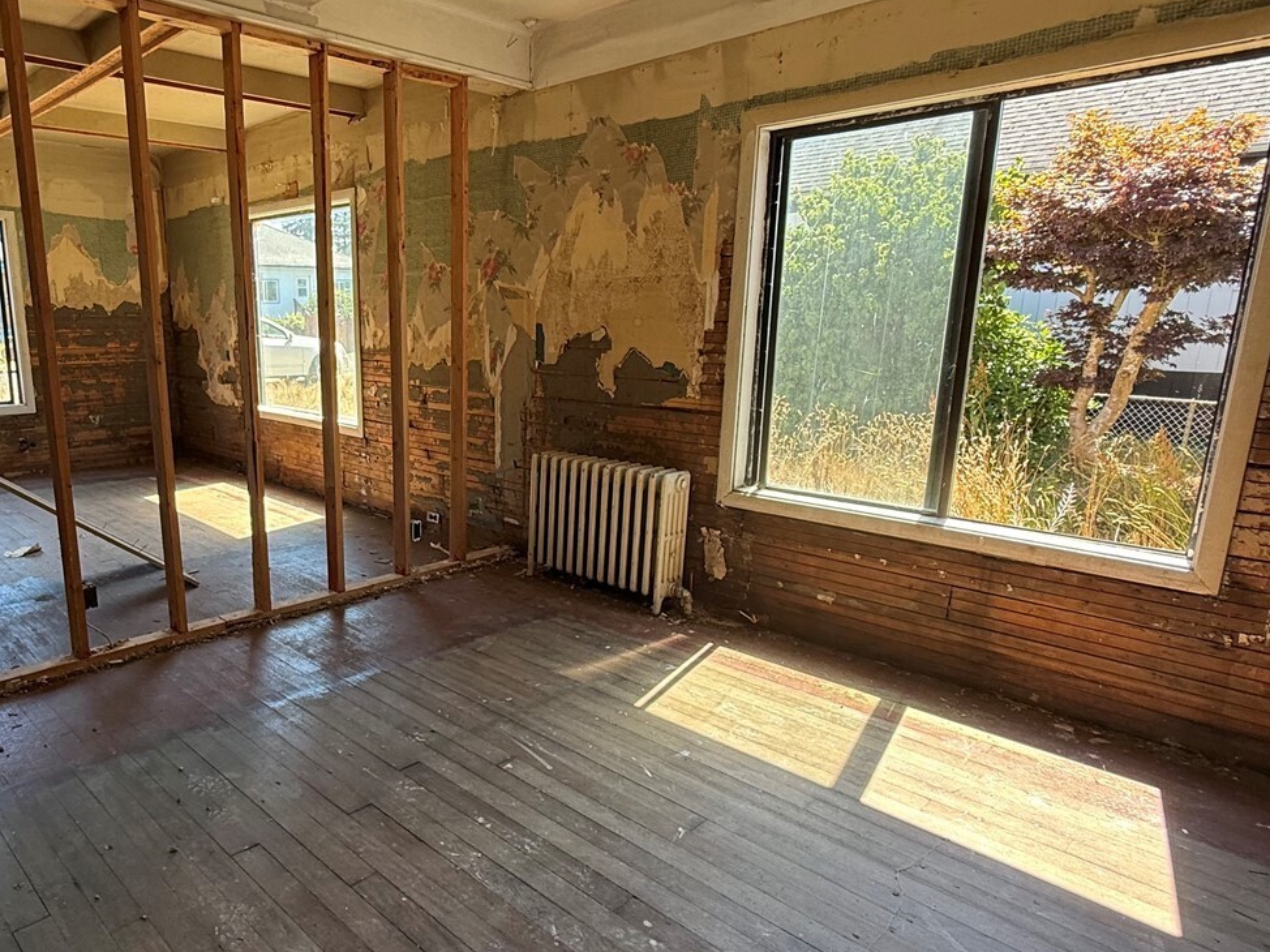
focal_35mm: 23
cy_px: 498
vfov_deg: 58.8
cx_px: 407
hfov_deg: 71.4
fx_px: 844
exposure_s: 1/99
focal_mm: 2.22
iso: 100
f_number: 2.2
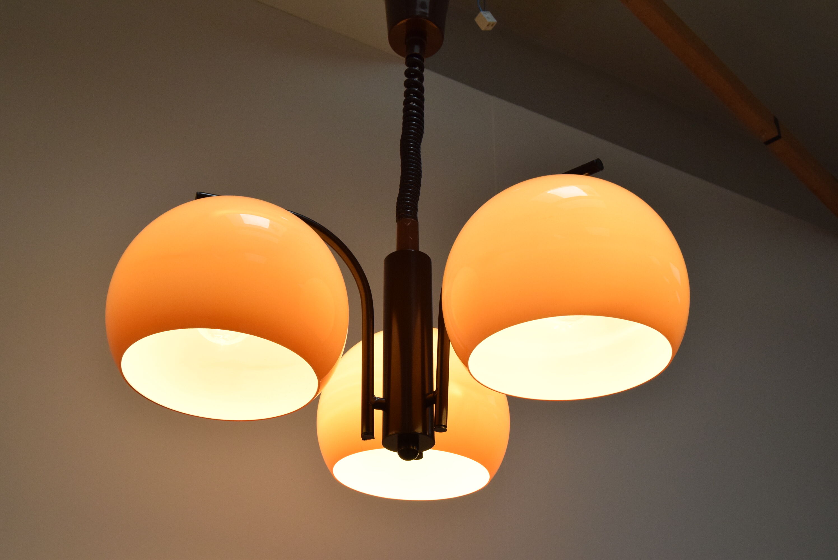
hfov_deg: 46.4
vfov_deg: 31.9
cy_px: 280
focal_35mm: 42
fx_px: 978
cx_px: 419
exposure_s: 1/250
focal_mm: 28
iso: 1600
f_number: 8
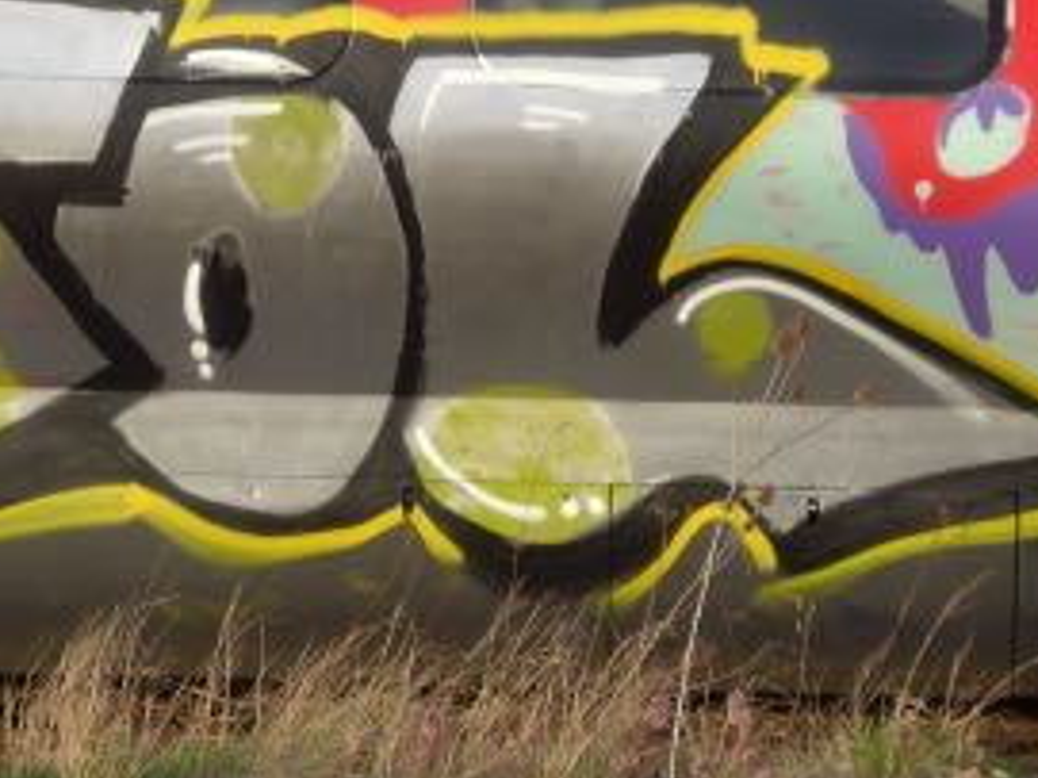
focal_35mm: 325
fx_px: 9741
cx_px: 218
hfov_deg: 6.1
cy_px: 282
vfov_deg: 4.6
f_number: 5.6
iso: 100
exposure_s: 1/100
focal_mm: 34.2
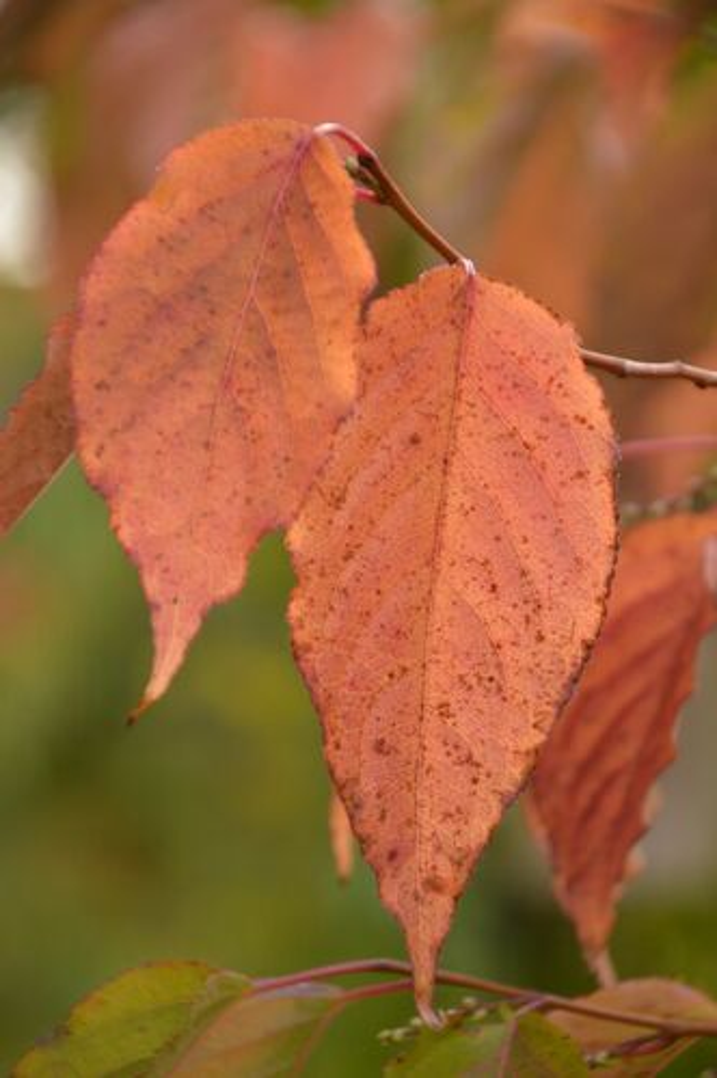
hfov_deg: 5.4
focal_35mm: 255
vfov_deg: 8.1
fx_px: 7628
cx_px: 358
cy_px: 539
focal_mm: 170
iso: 200
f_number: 6.3
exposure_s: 1/80
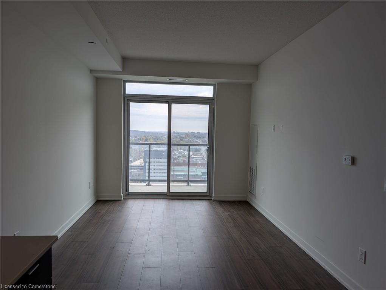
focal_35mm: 24
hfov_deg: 71.5
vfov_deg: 56.9
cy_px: 145
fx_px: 268
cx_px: 193
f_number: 1.68
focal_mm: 6.9
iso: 22
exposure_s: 1/414
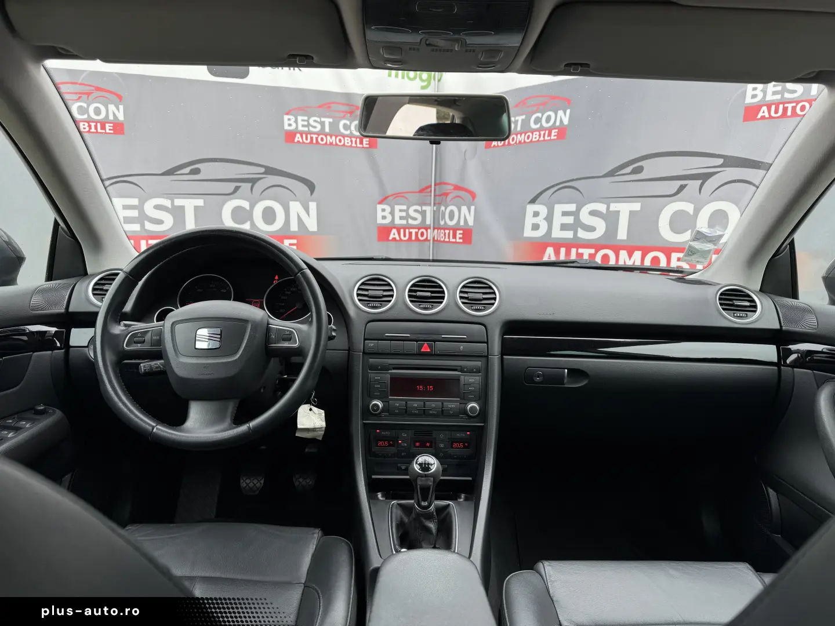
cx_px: 418
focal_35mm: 24
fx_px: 579
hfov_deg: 71.6
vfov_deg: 56.8
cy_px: 313
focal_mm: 6.76
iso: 80
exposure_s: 1/302
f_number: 1.78
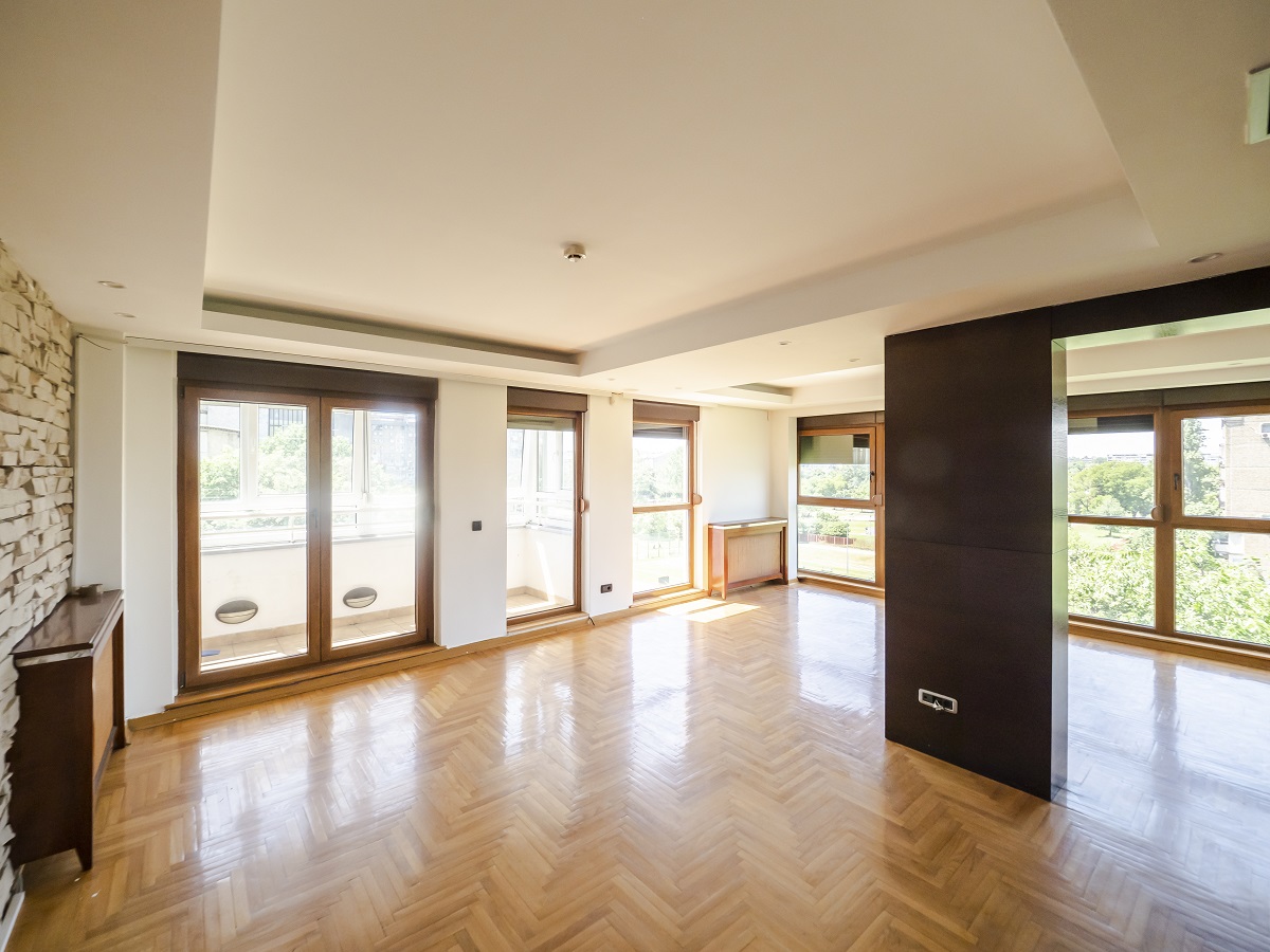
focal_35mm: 14
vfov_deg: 85.7
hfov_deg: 102.1
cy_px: 476
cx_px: 635
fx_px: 514
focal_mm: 7
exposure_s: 1/80
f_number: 4
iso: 400
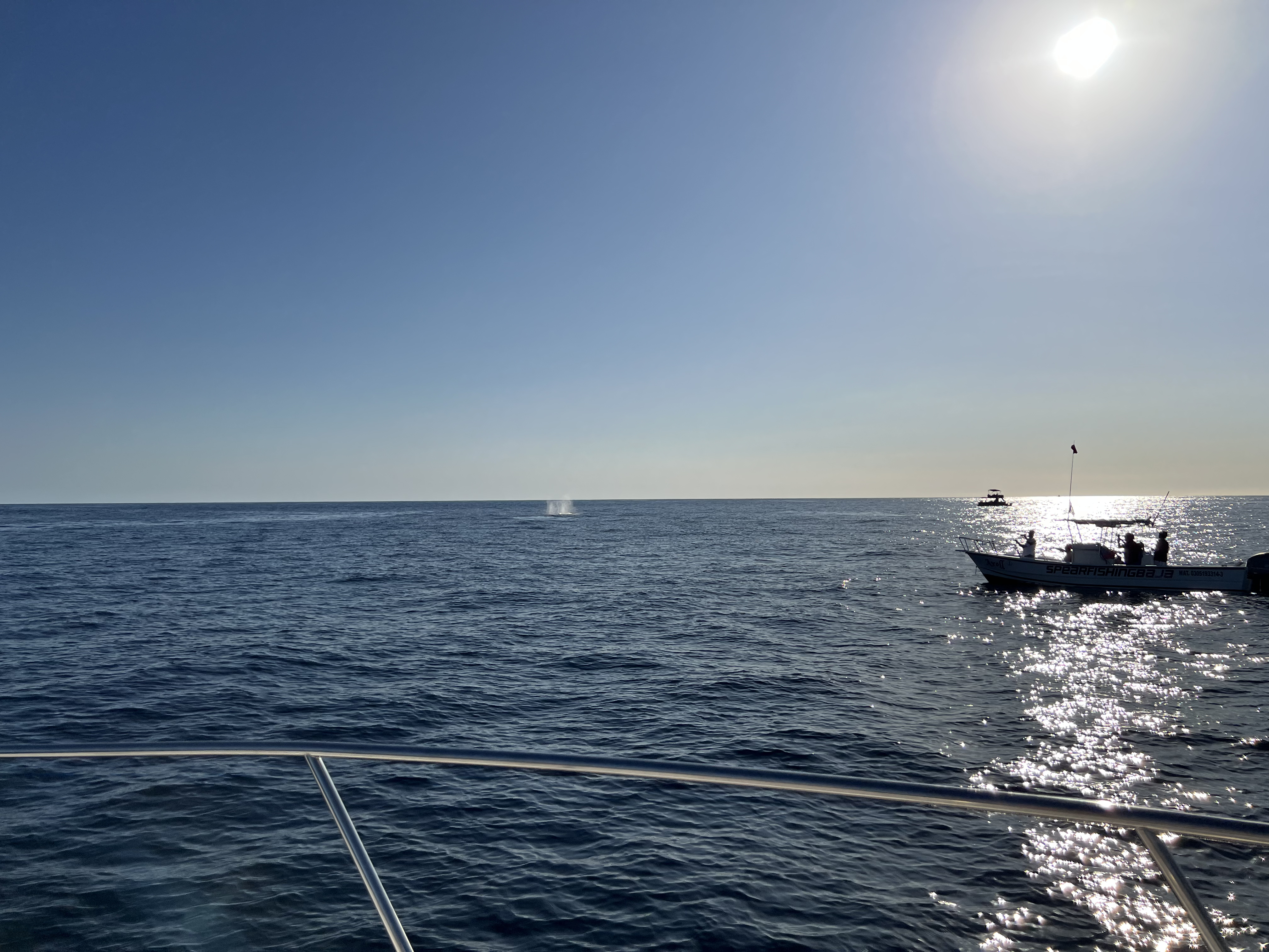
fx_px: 953
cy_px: 476
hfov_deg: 67.3
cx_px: 634
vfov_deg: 53.1
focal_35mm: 26
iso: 40
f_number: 1.5
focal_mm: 5.7
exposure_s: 1/16393
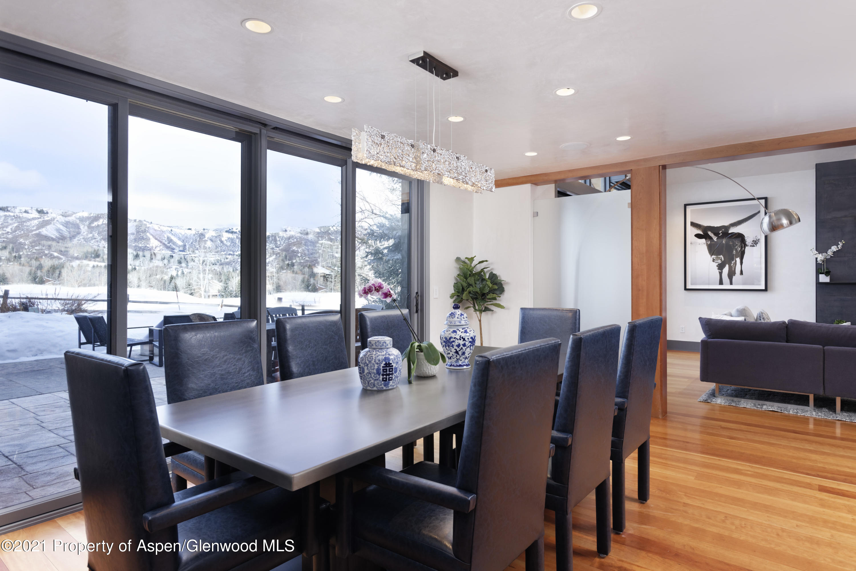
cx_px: 428
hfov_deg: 84.0
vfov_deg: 62.0
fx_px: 476
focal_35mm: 20
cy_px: 286
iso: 800
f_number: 7.1
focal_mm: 20
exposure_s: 1/200
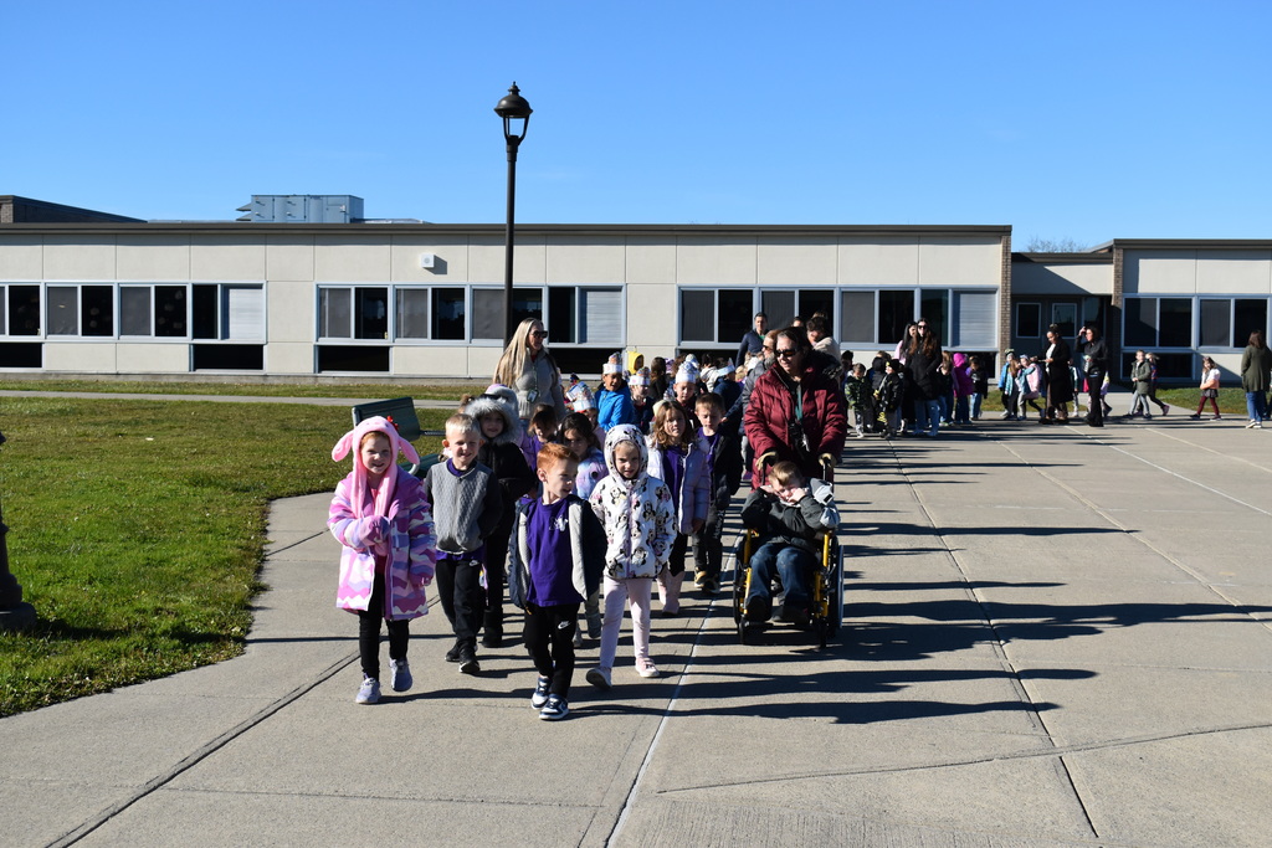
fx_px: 1802
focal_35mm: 51
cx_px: 636
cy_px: 424
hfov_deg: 38.9
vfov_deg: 26.5
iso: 400
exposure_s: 1/2000
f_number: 7.1
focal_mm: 34
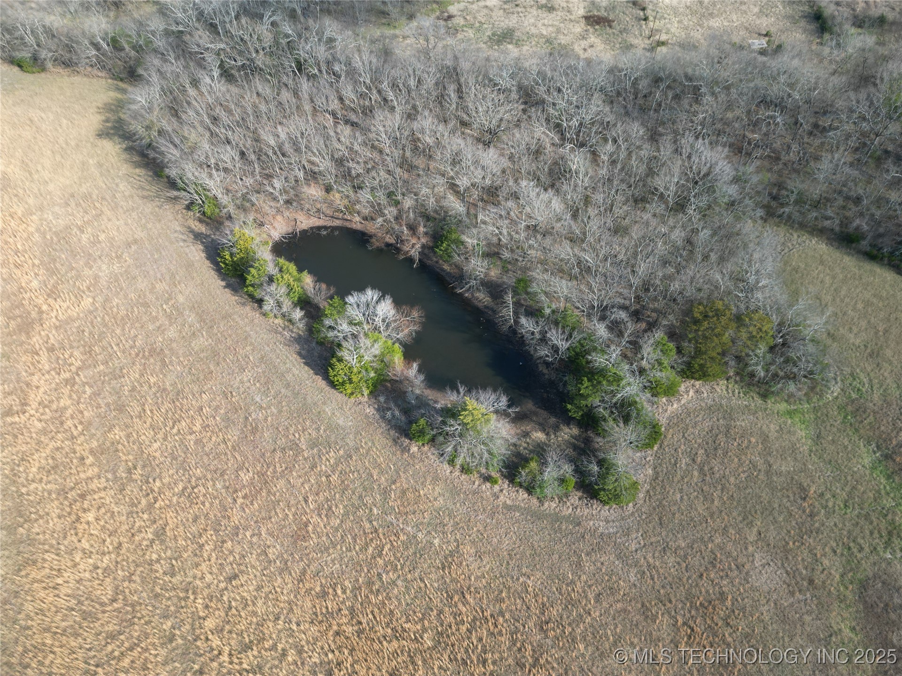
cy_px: 338
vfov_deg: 56.8
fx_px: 625
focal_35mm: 24
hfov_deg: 71.6
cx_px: 451
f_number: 1.7
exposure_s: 1/800
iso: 100
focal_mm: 6.72
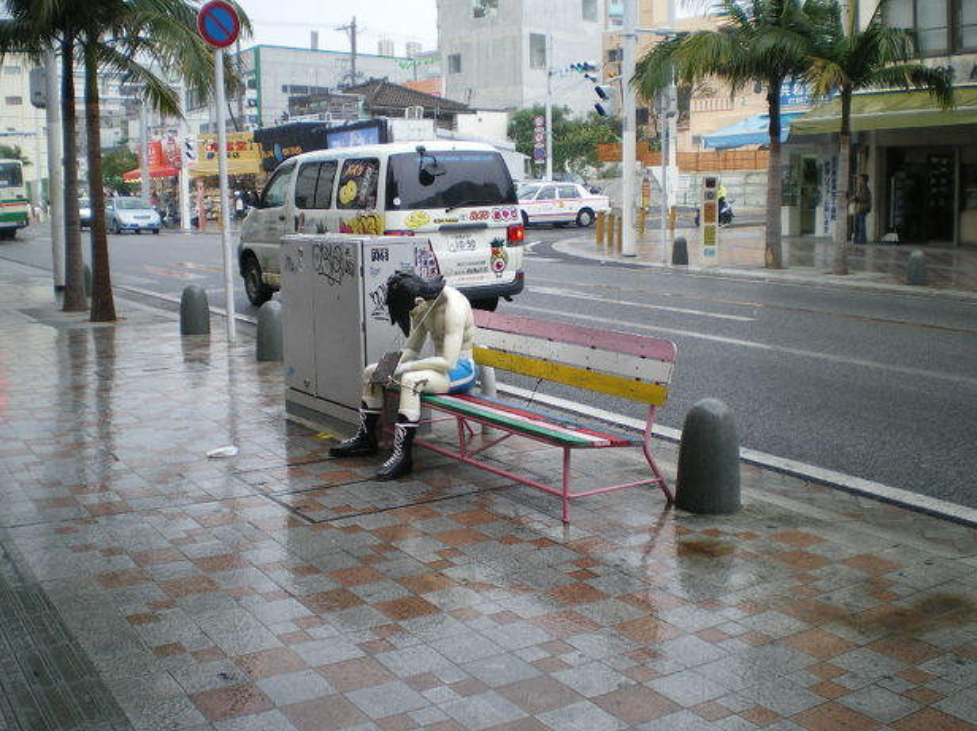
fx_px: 1072
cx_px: 465
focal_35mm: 38
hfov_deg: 49.0
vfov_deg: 37.7
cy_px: 356
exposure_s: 1/80
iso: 50
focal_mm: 6.3
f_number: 3.1
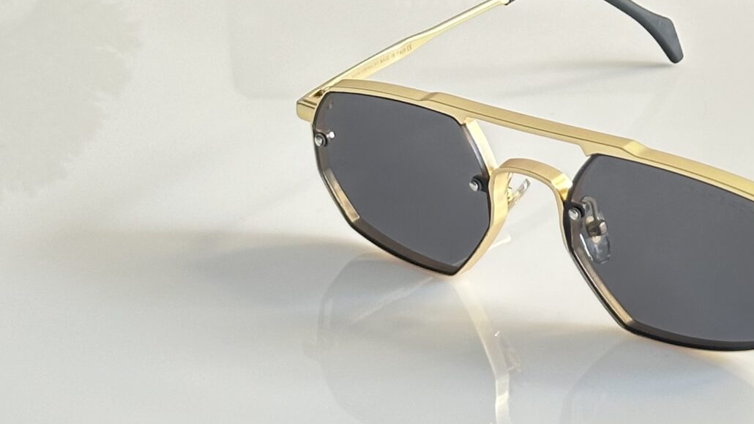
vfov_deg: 9.2
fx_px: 2599
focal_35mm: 130
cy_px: -125
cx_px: 609
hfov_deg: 16.4
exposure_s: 1/60
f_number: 1.78
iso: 160
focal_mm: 6.86
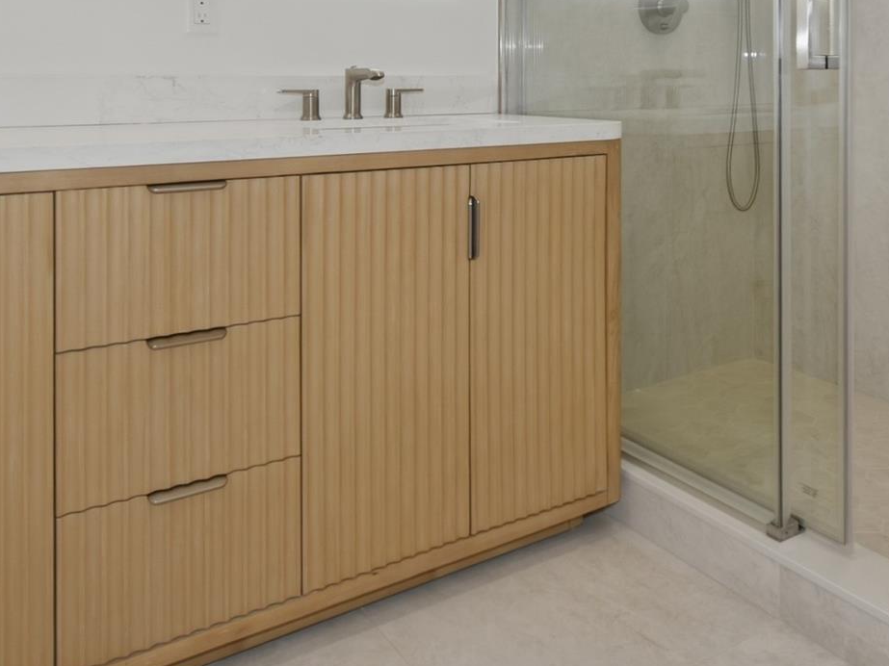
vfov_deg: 41.1
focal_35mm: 32
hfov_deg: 56.6
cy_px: 81
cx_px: 503
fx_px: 822
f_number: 5
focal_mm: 10
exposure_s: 1/100
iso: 200
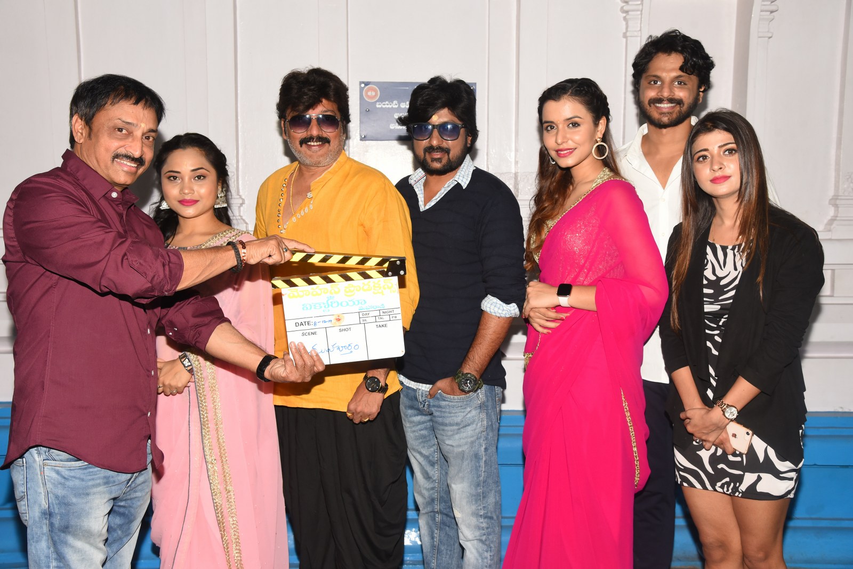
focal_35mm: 38
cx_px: 426
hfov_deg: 50.7
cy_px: 284
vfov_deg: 35.1
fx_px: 901
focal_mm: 38
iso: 1000
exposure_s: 1/125
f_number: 7.1
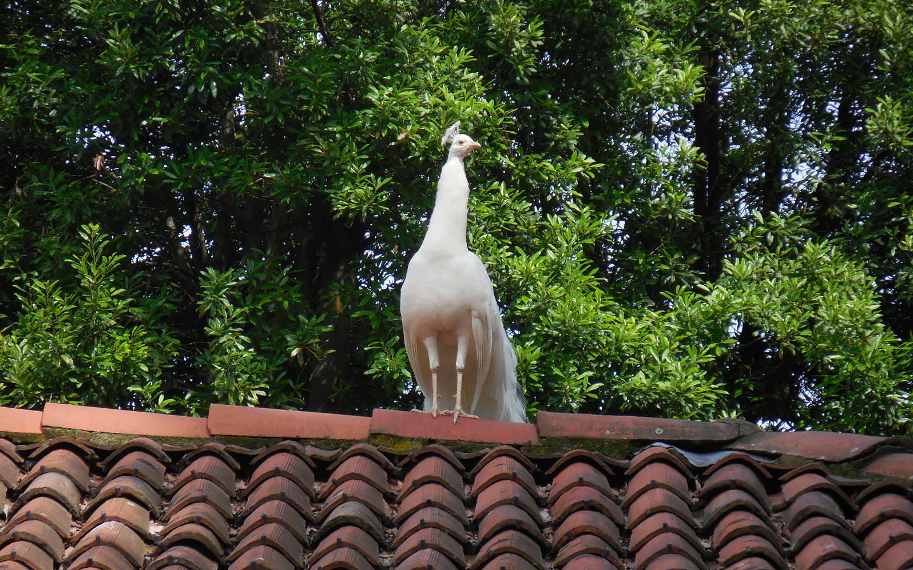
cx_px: 456
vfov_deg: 5.5
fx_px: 5896
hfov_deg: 8.9
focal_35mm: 237
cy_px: 306
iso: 125
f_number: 5.8
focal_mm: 40.2
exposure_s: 1/320
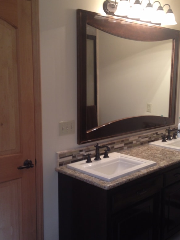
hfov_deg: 32.2
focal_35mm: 45
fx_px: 312
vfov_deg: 42.1
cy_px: 130
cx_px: 94
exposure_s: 1/20
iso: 64
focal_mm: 4.28
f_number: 2.4
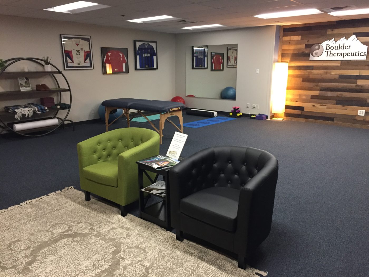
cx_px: 184
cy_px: 138
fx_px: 309
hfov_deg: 61.7
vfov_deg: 48.2
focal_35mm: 29
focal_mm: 4.15
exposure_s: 1/30
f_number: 2.2
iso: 200
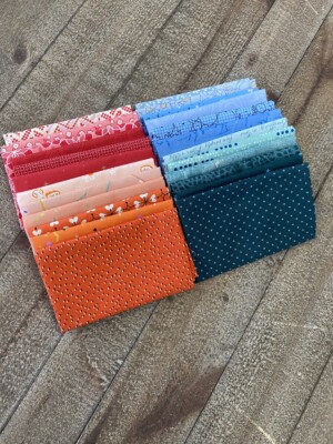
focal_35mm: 26
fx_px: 333
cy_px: 222
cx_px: 166
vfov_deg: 67.3
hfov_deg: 53.1
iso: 80
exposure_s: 1/50
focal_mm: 4.25
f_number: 1.8
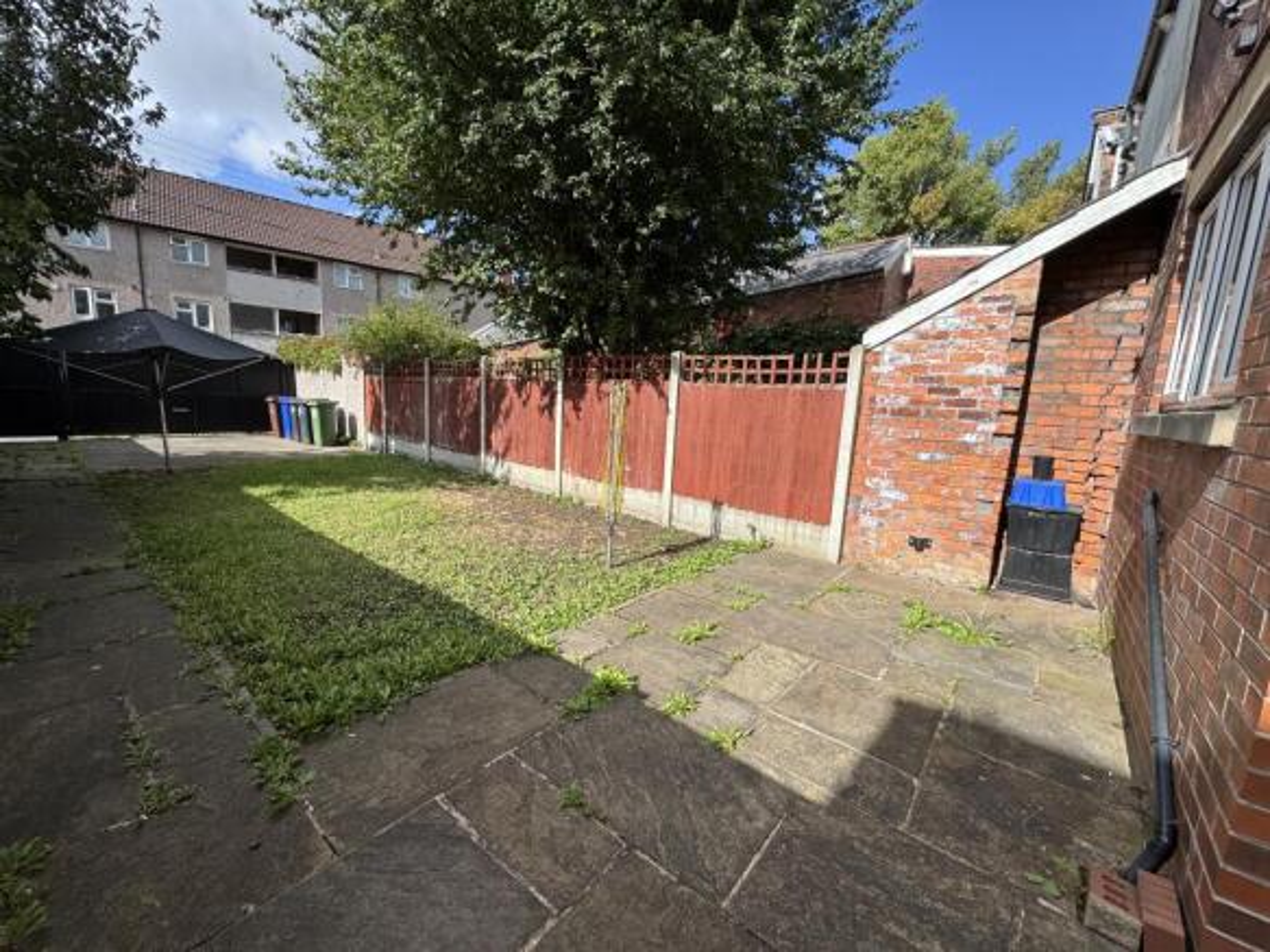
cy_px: 476
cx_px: 635
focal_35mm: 14
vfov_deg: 85.7
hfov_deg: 102.1
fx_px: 514
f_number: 2.2
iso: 40
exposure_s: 1/1477
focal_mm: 2.22
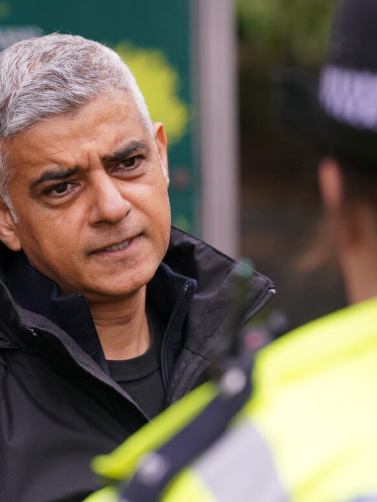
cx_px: 203
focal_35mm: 228
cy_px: 252
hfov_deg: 6.5
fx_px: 3312
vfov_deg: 8.7
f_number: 4.5
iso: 2000
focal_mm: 157
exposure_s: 1/1000
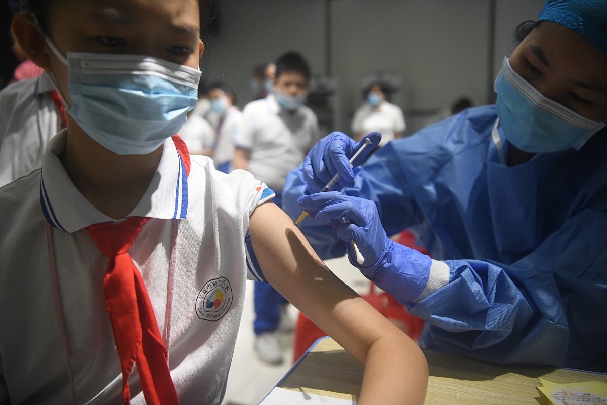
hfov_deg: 58.7
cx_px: 304
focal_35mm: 32
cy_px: 202
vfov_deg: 41.1
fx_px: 540
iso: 2000
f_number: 2.8
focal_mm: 32
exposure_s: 1/1000
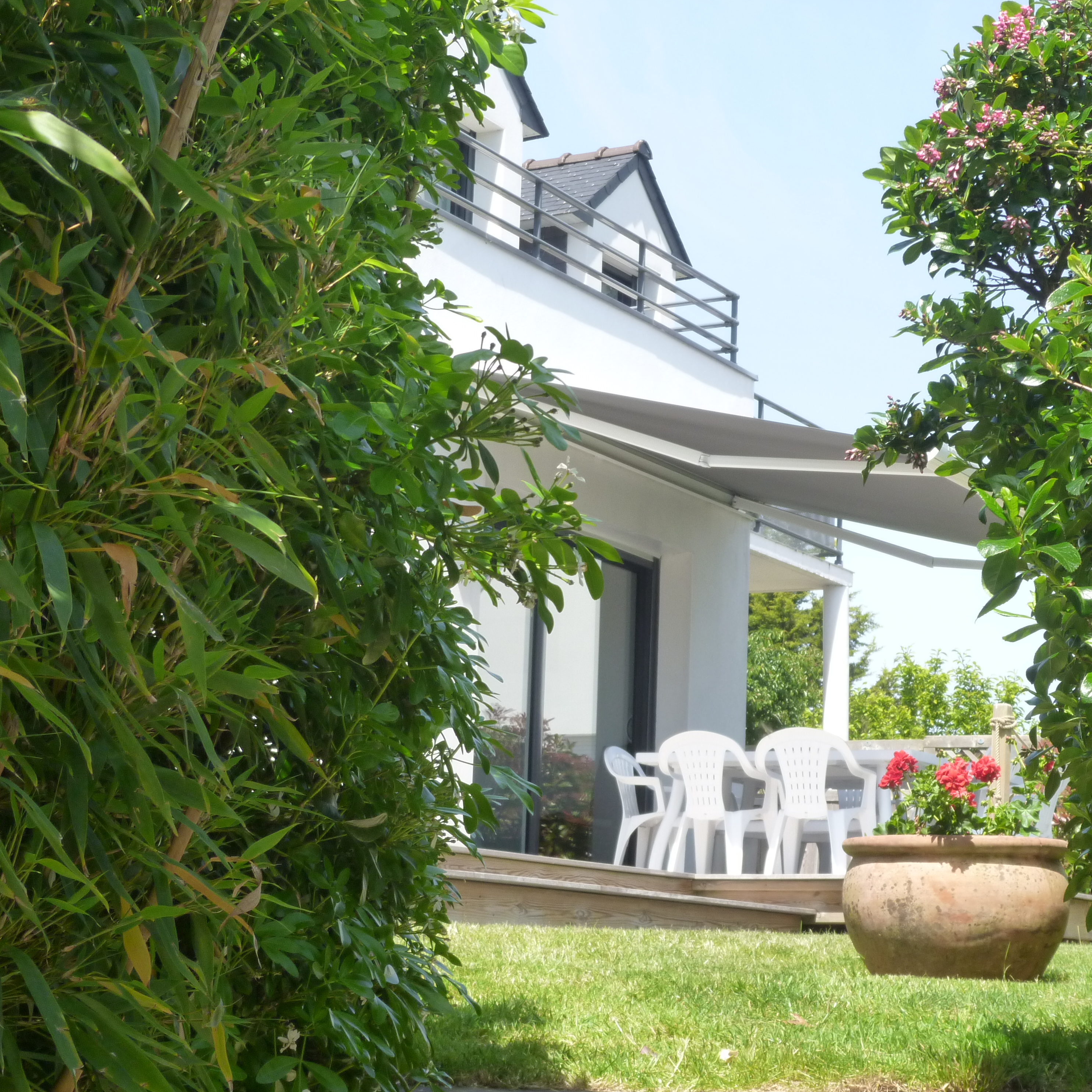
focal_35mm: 68
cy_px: 547
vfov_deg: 25.4
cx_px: 624
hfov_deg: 25.3
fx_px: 2427
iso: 200
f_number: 4.4
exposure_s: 1/320
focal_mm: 10.1
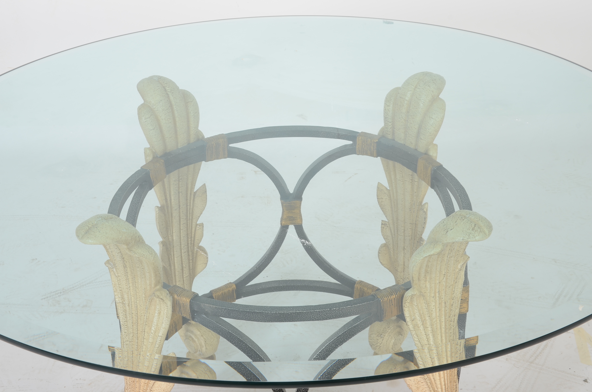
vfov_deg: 23.7
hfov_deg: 35.1
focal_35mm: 57
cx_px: 296
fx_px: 935
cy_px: 196
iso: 200
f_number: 11
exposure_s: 1/160
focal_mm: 38
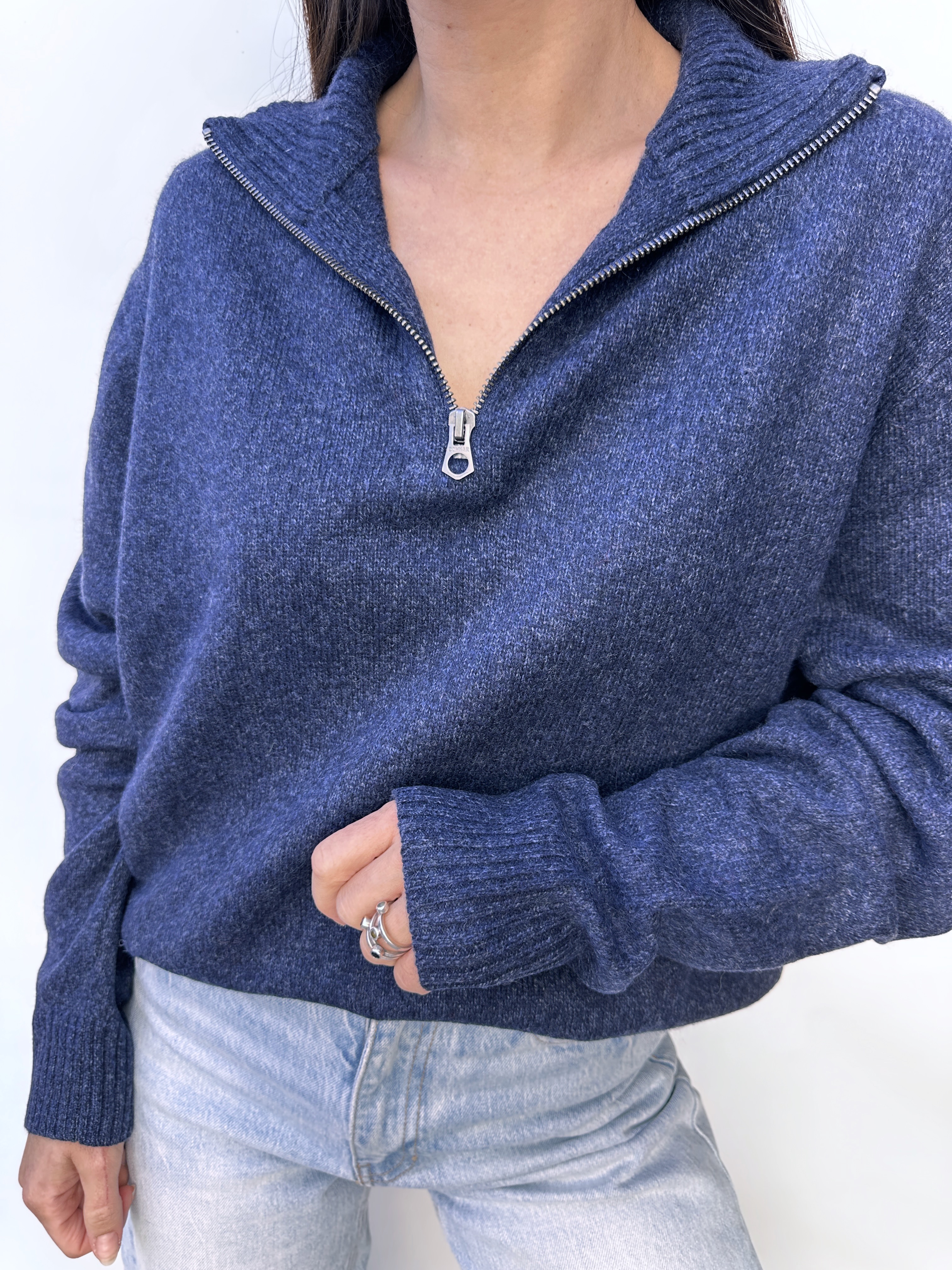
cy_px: 635
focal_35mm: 24
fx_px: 880
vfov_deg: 71.6
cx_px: 476
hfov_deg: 56.8
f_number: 1.78
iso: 50
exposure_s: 1/100
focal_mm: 6.86
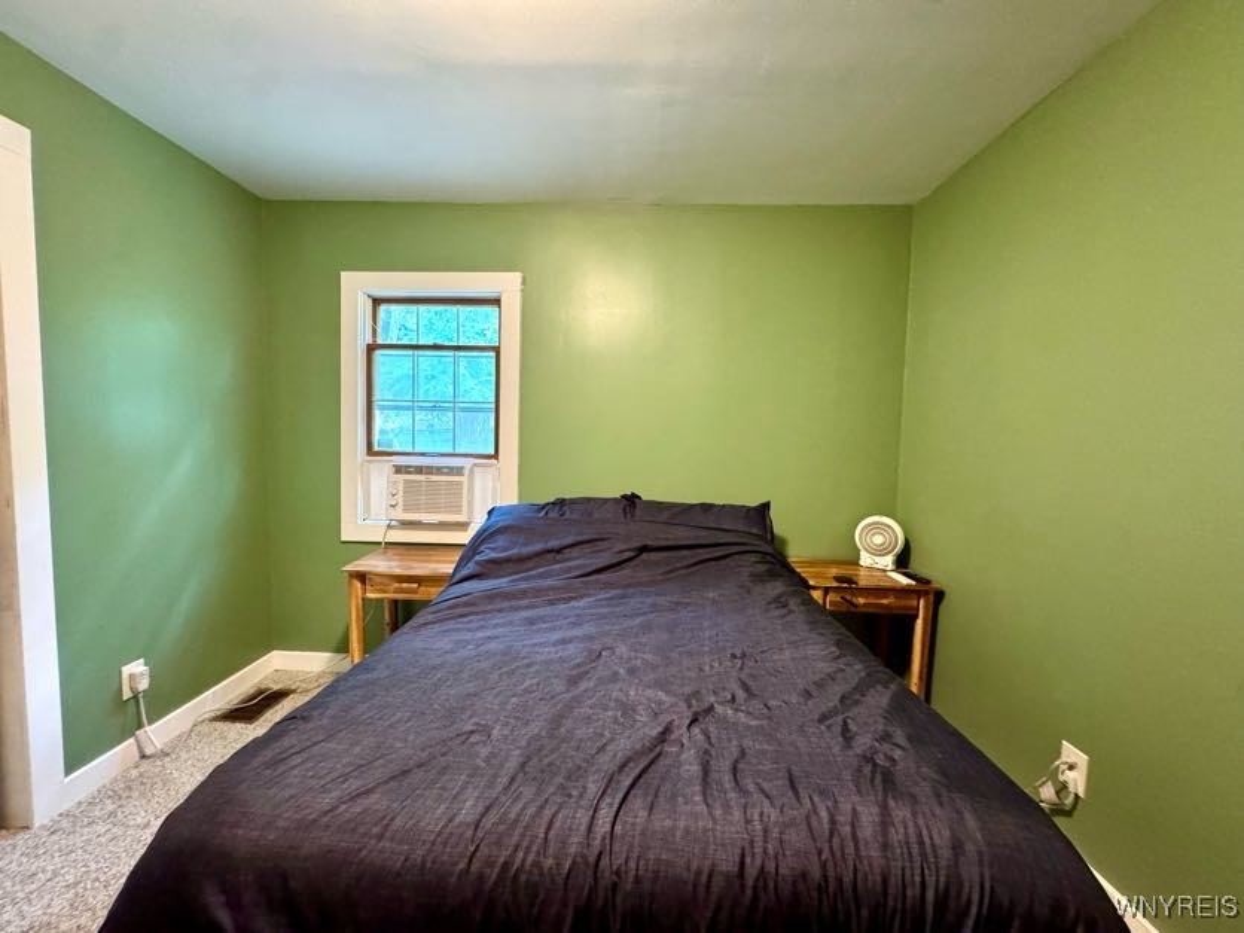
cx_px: 622
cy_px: 466
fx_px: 503
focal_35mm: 14
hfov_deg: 102.1
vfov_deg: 85.7
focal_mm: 2.22
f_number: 2.2
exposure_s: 1/60
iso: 800
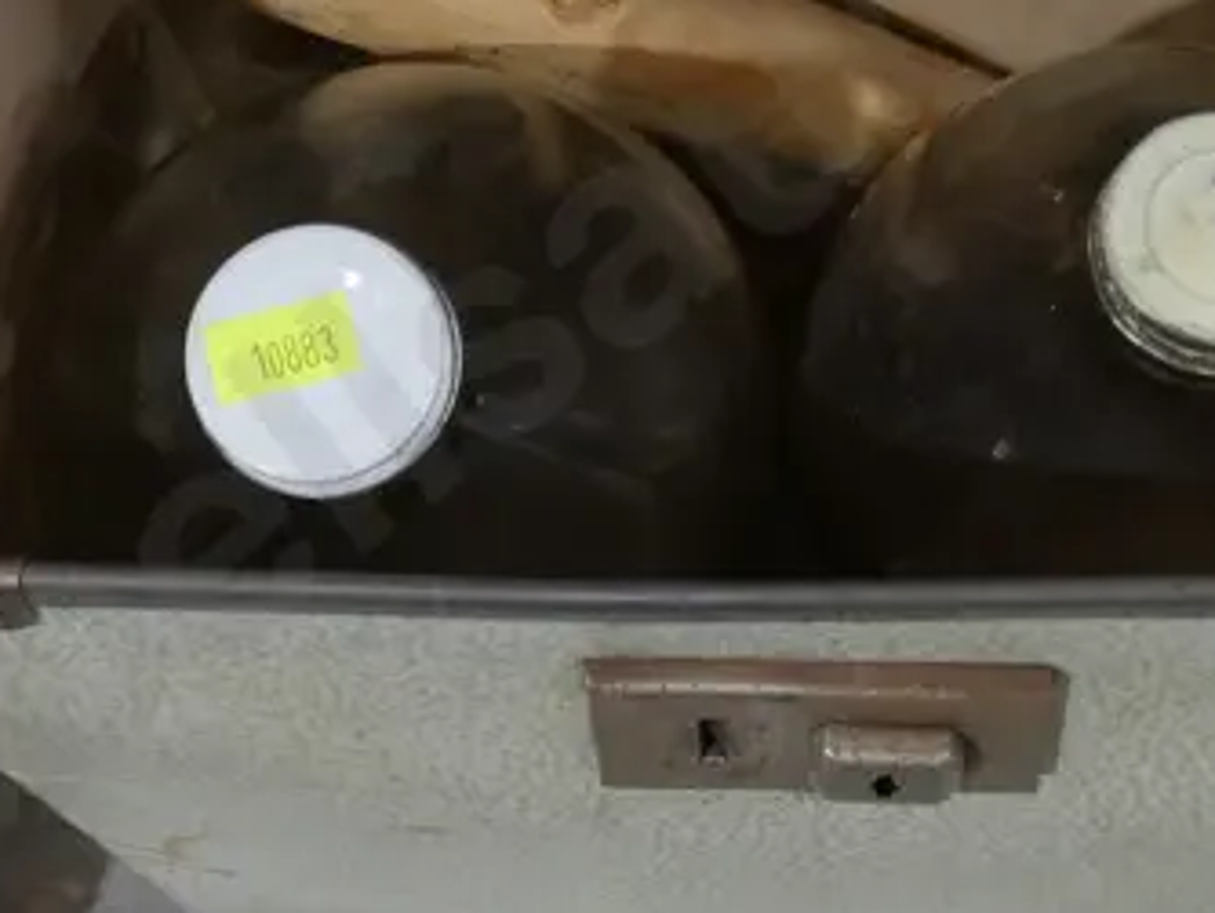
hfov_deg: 21.2
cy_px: 118
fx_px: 3231
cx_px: 804
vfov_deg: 15.9
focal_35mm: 92
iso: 500
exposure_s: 1/60
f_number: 3.6
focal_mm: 15
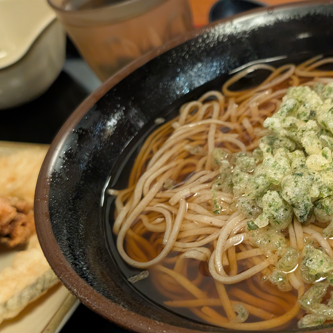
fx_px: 631
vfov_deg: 29.6
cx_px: 211
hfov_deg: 29.4
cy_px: 166
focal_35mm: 58
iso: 603
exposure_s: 1/30
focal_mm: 6.9
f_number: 1.68
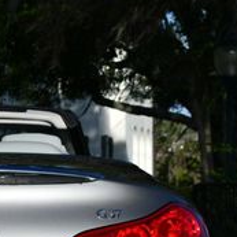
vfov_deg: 6.2
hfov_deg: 6.1
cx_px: -71
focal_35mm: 283
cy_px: 260
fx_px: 2192
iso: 100
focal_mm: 45
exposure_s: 1/400
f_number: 10
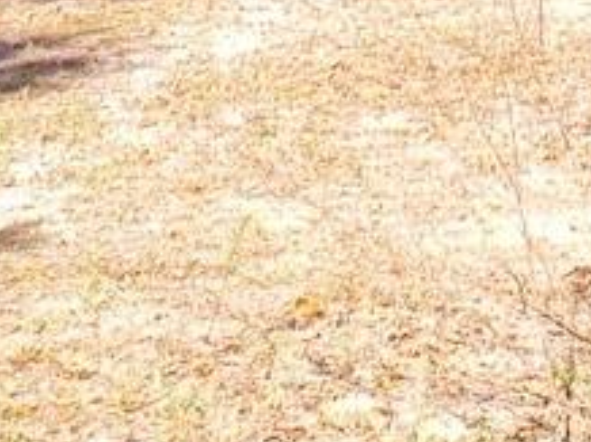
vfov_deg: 7.1
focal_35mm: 191
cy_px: -767
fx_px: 3257
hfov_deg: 10.3
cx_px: 534
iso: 50
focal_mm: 4.3
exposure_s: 1/507
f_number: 2.4
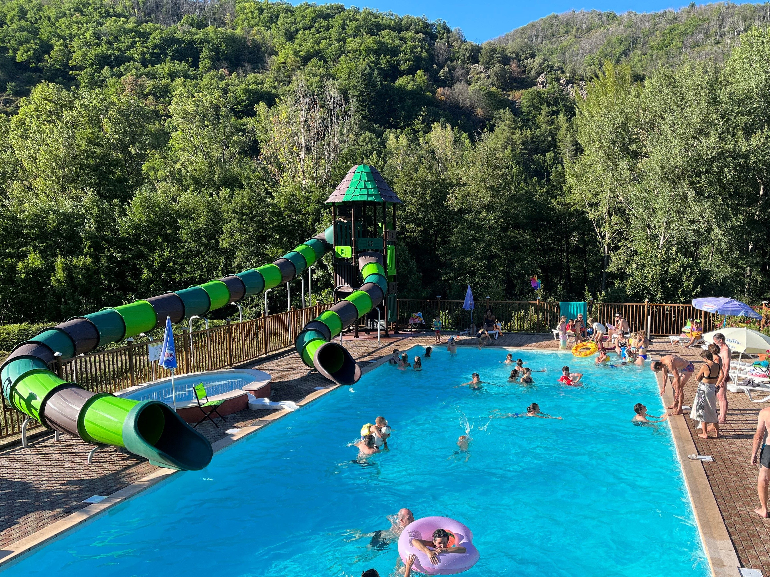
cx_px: 385
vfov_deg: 53.0
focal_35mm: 26
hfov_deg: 67.3
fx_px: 578
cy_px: 288
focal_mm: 5.1
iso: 50
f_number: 1.6
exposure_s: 1/1695
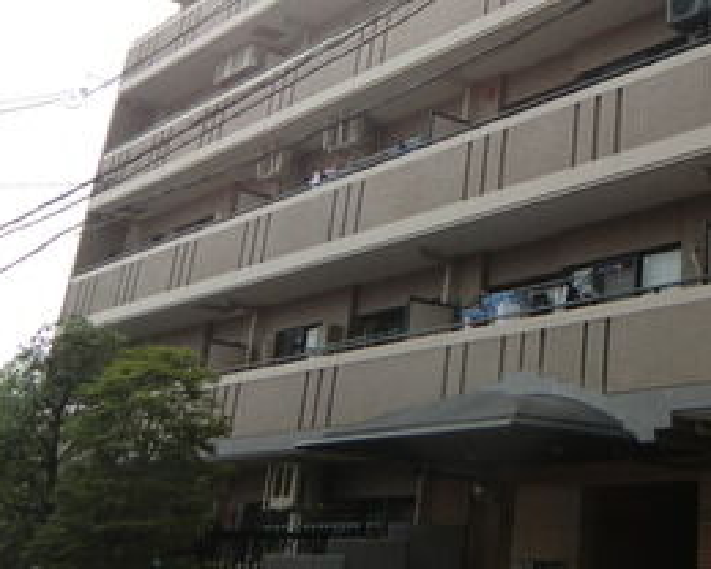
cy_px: 3
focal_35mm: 54
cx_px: 749
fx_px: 1136
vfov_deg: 26.6
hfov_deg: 31.5
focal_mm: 4.3
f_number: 3.2
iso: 64
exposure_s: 1/400
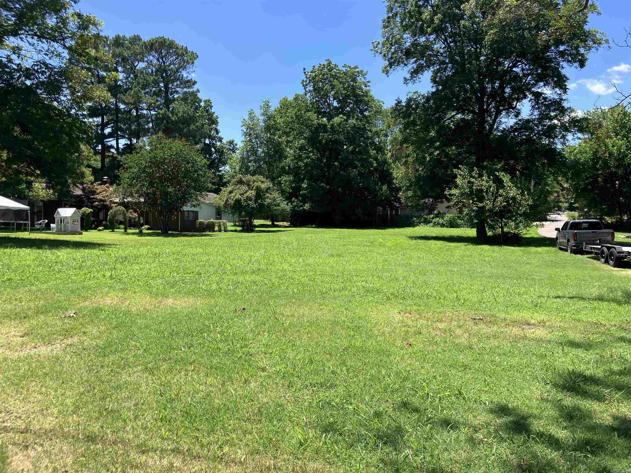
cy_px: 236
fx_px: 510
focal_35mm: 28
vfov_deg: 49.7
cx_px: 316
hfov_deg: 63.4
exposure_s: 1/1012
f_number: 1.8
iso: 32
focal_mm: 3.99
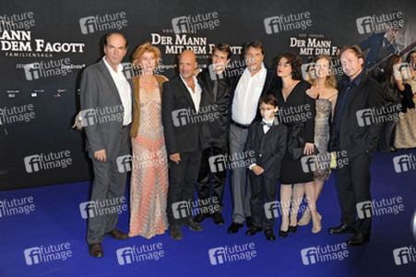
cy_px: 138
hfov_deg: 48.5
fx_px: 462
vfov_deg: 33.4
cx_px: 208
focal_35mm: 40
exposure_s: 1/160
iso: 500
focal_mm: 40
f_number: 6.3
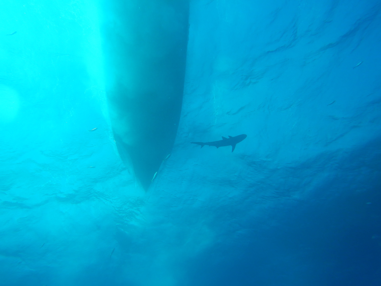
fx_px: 264
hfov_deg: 71.6
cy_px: 143
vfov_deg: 56.8
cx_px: 190
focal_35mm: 24
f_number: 2.8
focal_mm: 4.3
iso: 125
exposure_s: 1/1000
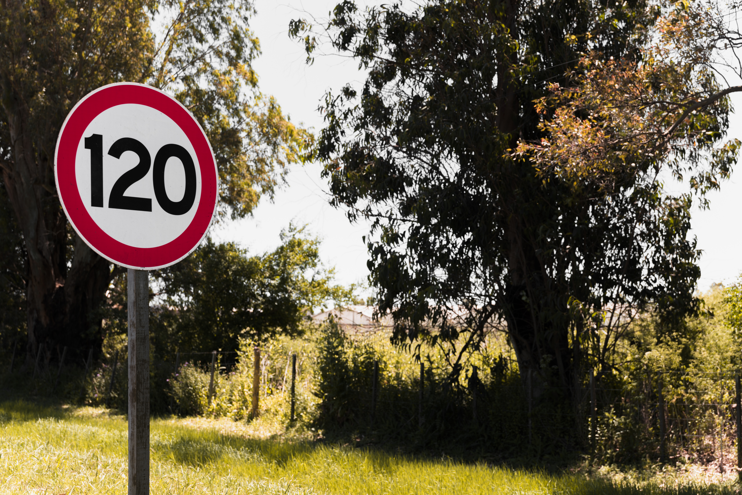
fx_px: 1031
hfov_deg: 39.6
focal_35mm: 50
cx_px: 371
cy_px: 248
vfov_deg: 27.0
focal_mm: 50
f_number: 4
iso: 64
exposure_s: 1/160
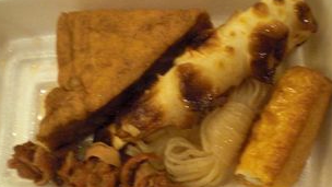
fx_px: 414
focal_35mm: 47
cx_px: 159
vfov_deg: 25.4
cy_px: 113
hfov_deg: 43.7
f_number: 3.1
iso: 800
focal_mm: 6.3
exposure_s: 1/40
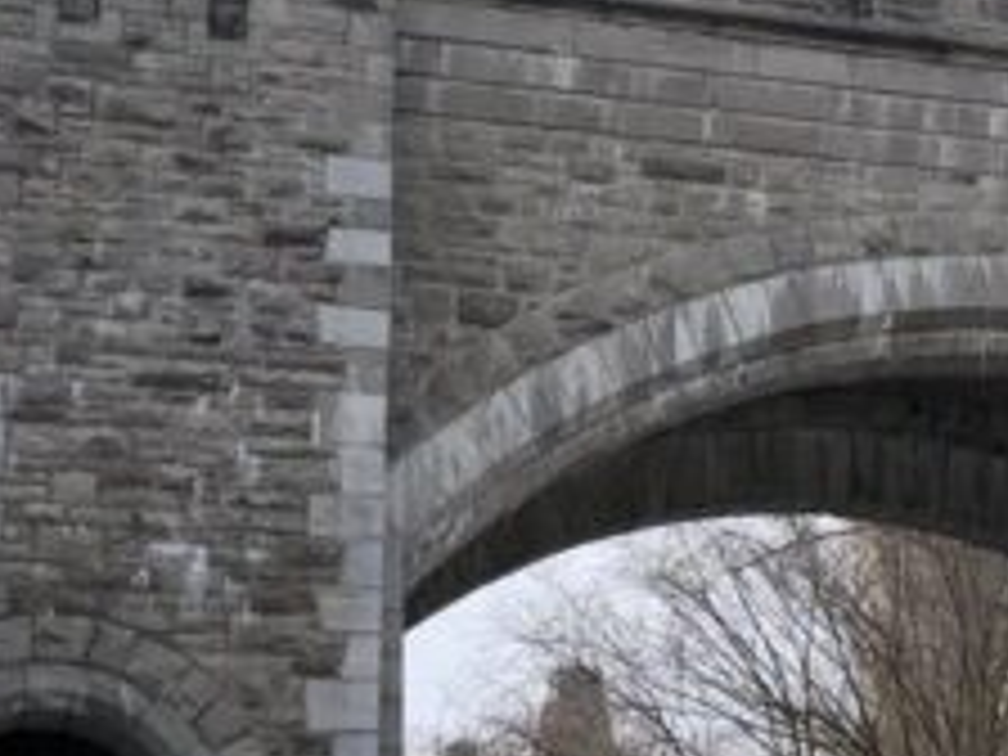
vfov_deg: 15.4
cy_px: 252
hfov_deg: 20.2
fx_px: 2795
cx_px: 810
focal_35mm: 96
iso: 25
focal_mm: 4
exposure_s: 1/2404
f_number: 1.8
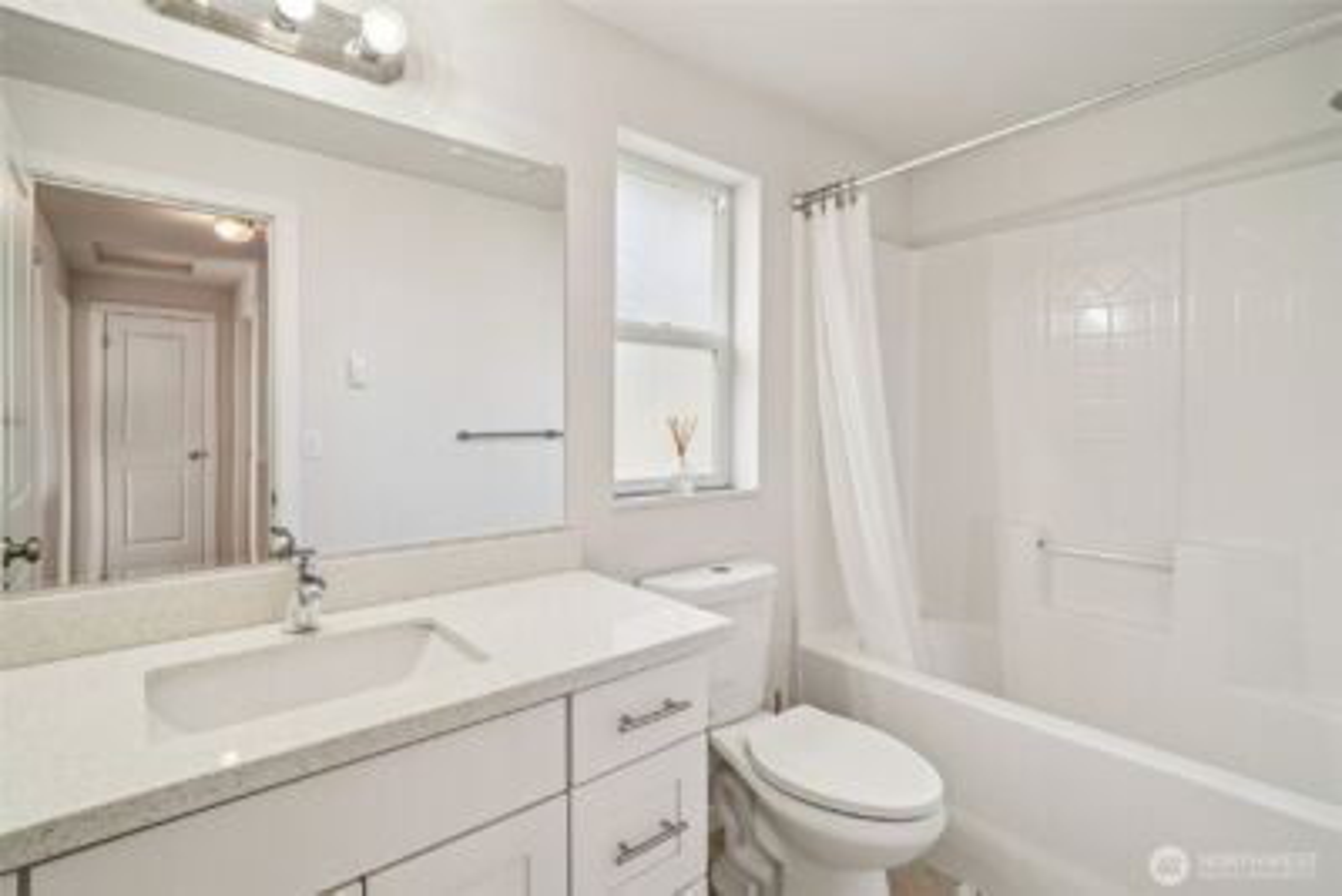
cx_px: 671
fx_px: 597
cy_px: 448
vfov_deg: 73.8
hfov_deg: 96.7
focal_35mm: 16
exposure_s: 1/100
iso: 1600
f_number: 8
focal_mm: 16
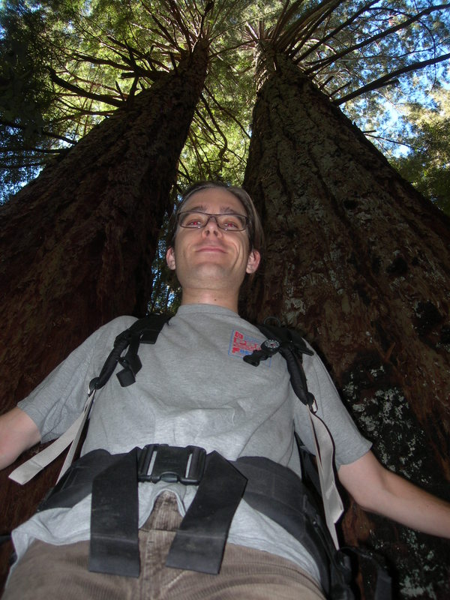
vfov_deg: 49.0
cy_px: 300
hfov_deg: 37.7
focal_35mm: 38
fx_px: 659
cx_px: 225
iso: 50
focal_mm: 7.8
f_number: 2.8
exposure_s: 1/60.1
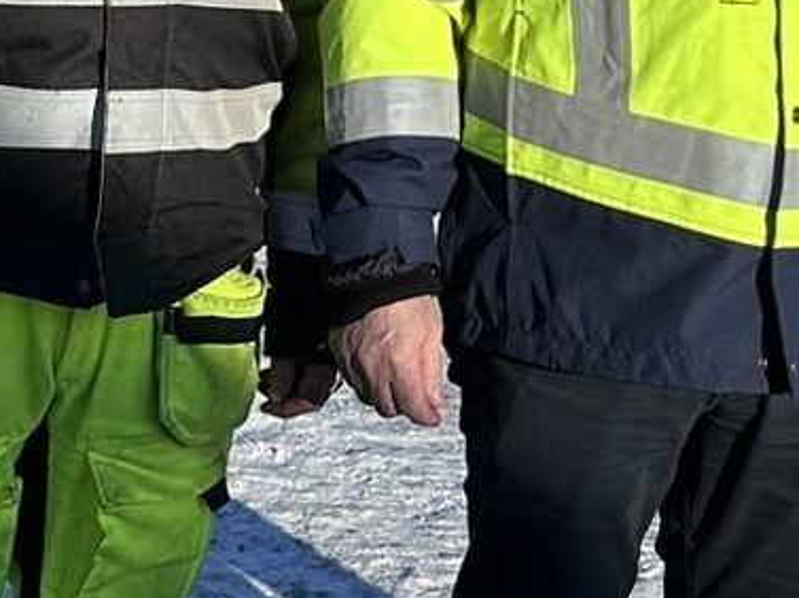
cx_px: 419
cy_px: -127
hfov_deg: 22.5
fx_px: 2006
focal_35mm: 87
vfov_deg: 16.2
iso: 80
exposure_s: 1/4762
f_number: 1.78
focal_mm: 6.86
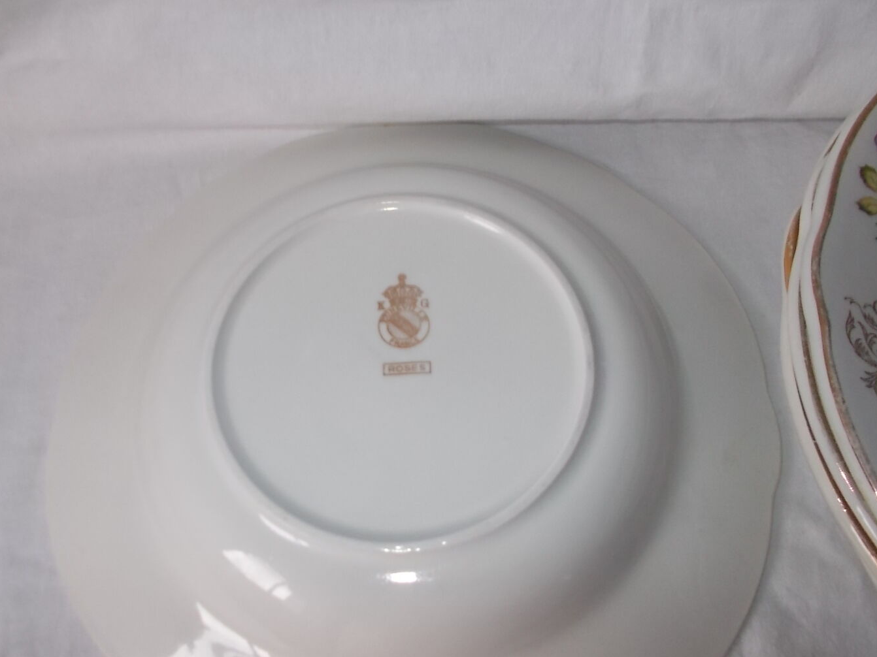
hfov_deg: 58.2
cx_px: 394
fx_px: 785
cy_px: 340
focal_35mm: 31
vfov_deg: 45.4
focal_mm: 4.6
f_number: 3.2
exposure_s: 1/25
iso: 200
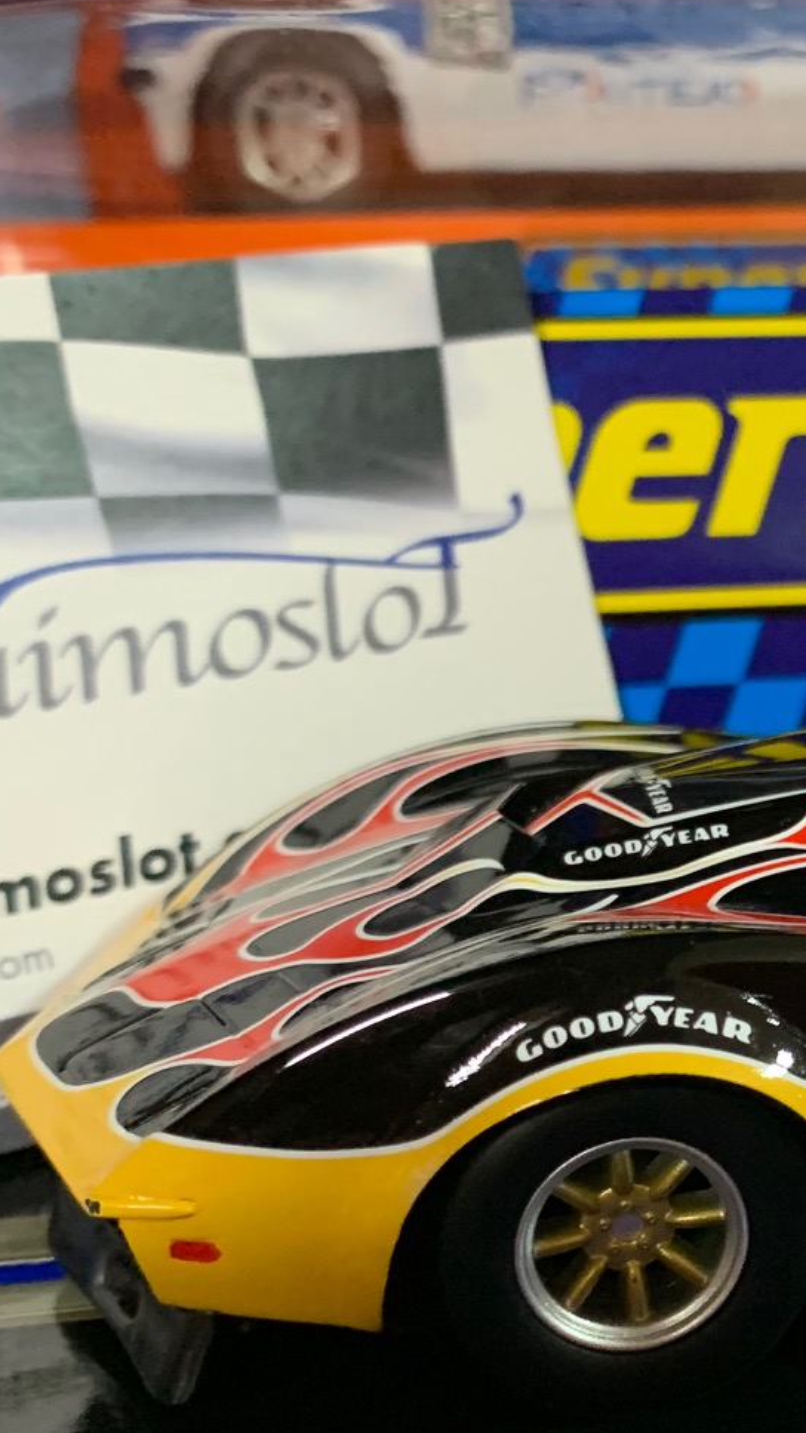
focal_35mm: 59
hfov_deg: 19.2
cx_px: 967
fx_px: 2243
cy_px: 931
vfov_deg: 35.2
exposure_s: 1/50
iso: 400
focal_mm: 4.25
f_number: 1.8
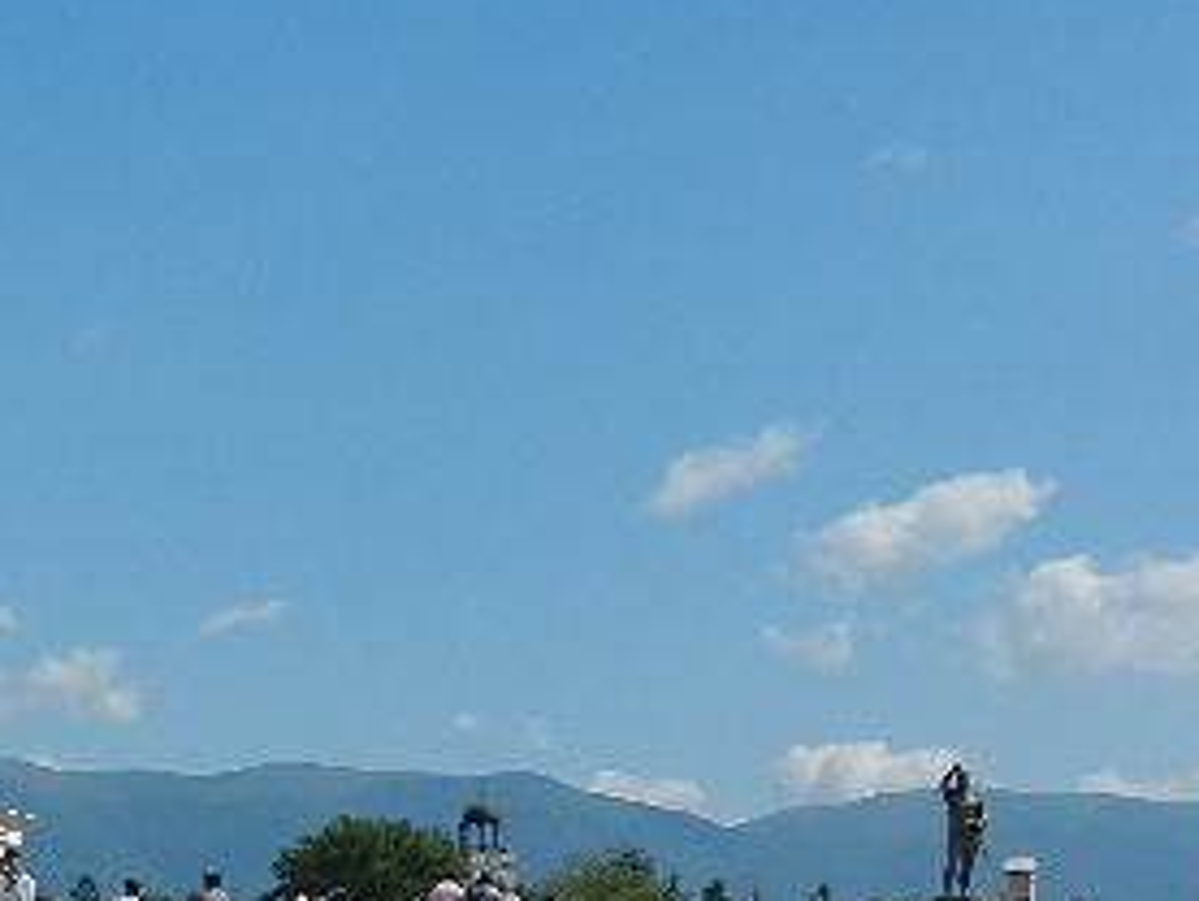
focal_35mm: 104
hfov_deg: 18.1
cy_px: 988
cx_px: -147
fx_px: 3604
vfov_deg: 13.9
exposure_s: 1/640
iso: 160
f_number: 8.4
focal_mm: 8.2
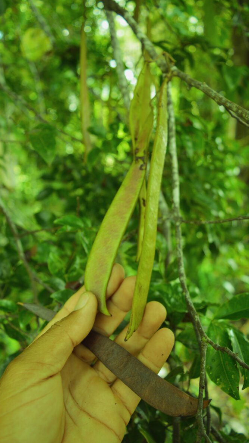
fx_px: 340
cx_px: 130
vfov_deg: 66.1
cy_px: 220
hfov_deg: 40.2
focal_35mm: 29
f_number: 3.5
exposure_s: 1/80
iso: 100
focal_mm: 18
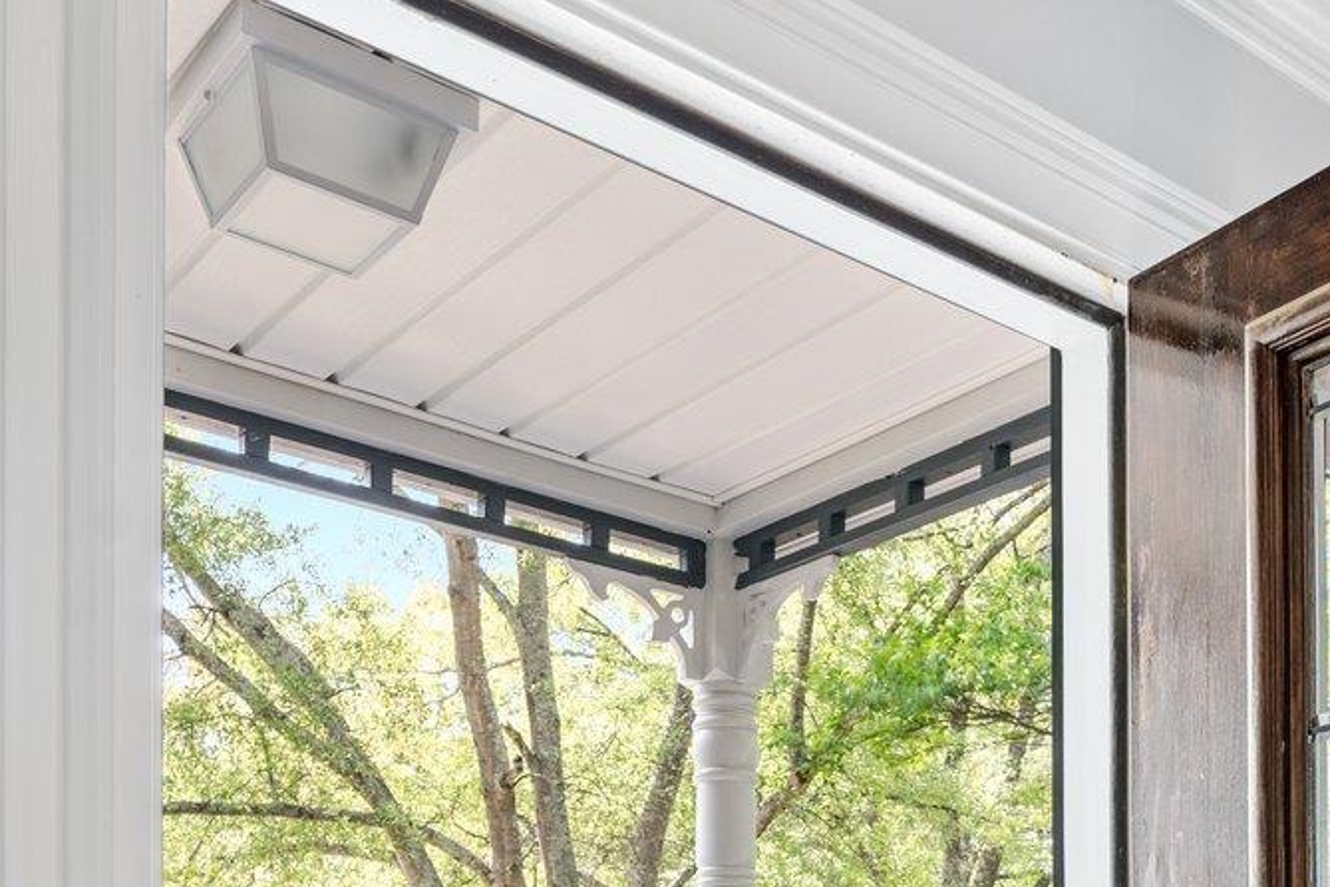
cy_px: 1184
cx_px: 861
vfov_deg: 23.9
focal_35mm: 49
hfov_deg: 40.0
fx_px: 1810
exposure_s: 1/100
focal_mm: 16
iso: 250
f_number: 9
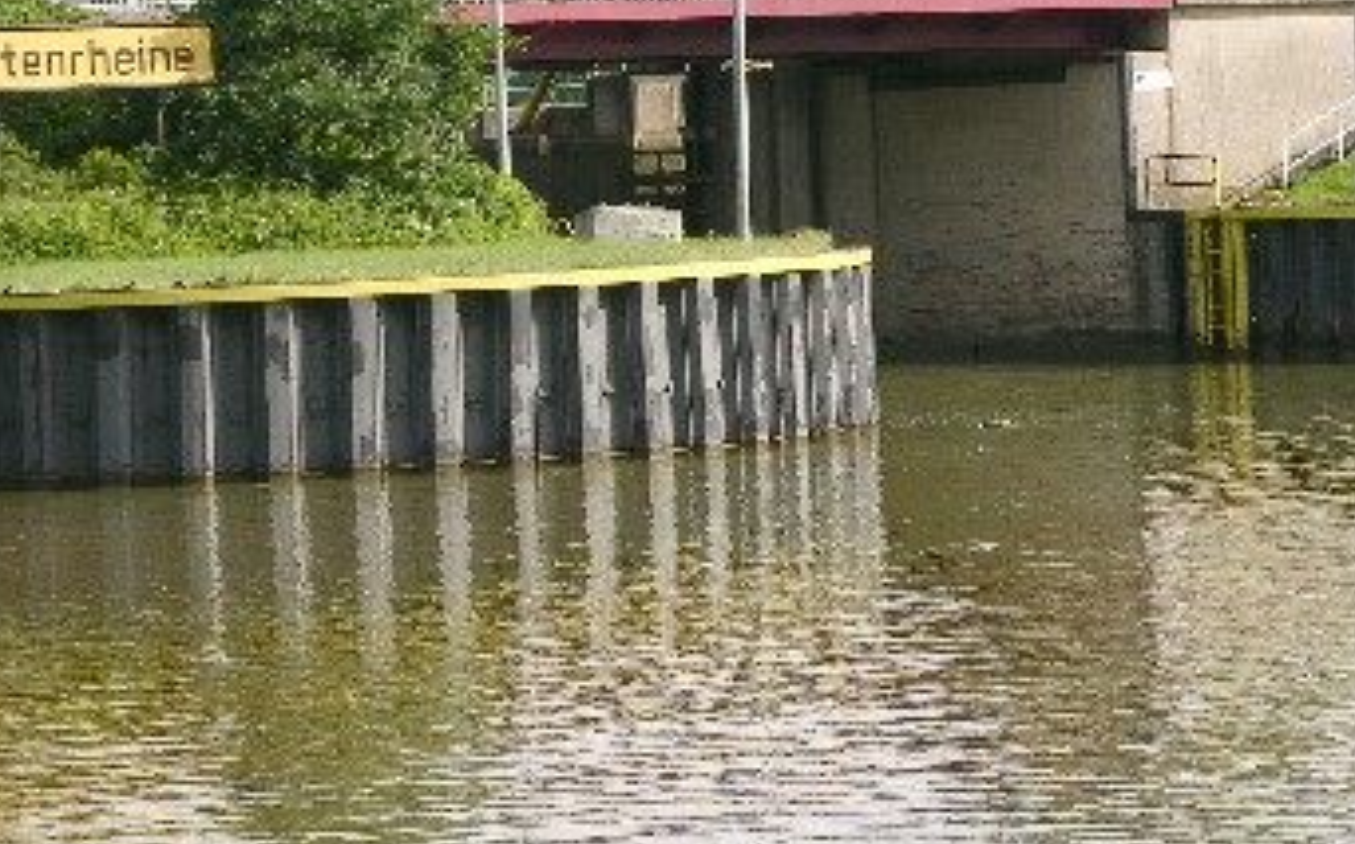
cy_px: 83
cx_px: 953
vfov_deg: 5.1
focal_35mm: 255
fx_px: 9407
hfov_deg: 8.2
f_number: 6.1
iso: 50
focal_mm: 34.7
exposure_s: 1/152
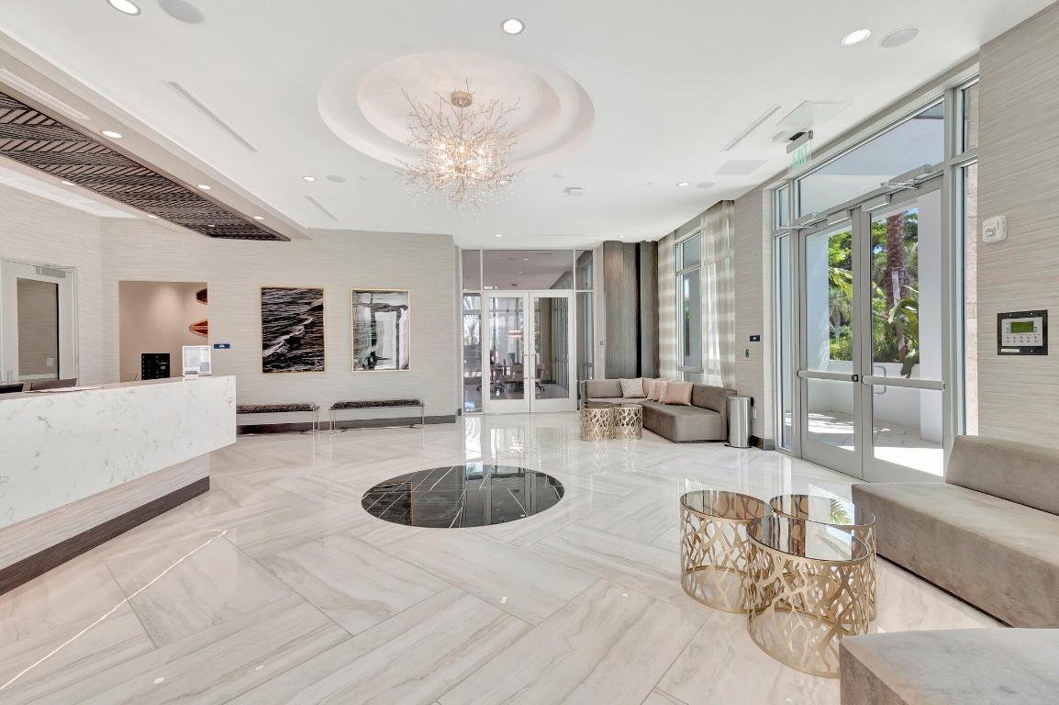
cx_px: 530
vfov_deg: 77.3
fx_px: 441
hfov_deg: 100.4
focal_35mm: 15
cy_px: 352
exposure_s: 1/25
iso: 640
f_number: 8
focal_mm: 10
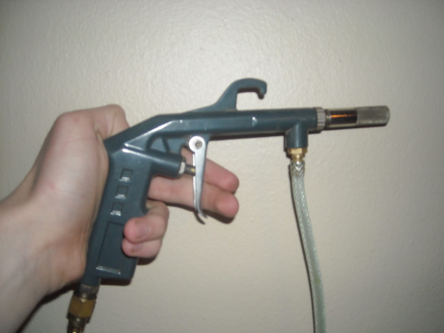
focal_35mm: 35
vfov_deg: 40.7
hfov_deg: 52.6
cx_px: 222
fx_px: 449
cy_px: 166
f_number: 2.8
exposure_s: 1/60
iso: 200
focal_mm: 5.7
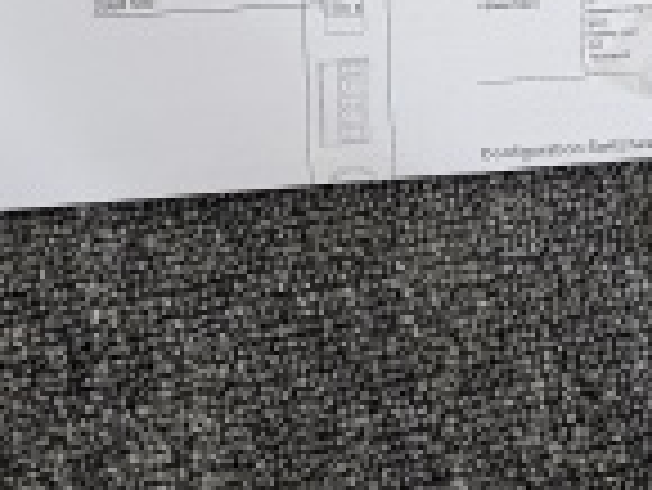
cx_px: 746
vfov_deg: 14.2
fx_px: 1791
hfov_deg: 19.6
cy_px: -315
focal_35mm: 95
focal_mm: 6.3
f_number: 1.7
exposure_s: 1/60
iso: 500
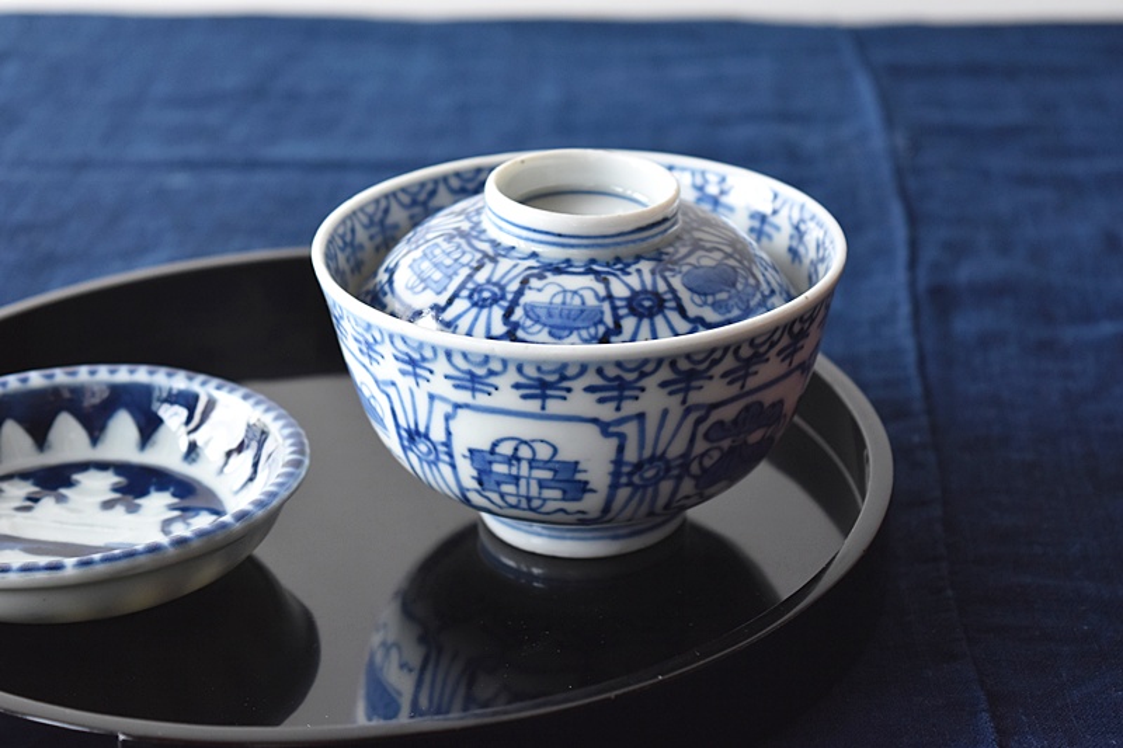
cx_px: 562
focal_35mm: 82
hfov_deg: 24.6
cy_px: 374
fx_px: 2573
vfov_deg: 16.5
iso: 800
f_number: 5.6
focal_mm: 55
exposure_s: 1/8
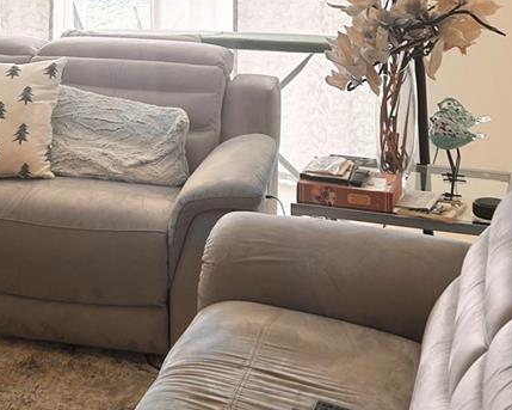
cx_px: 130
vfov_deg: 20.4
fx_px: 1076
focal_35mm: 71
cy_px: -59
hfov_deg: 26.4
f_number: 1.5
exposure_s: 1/120
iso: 50
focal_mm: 5.7
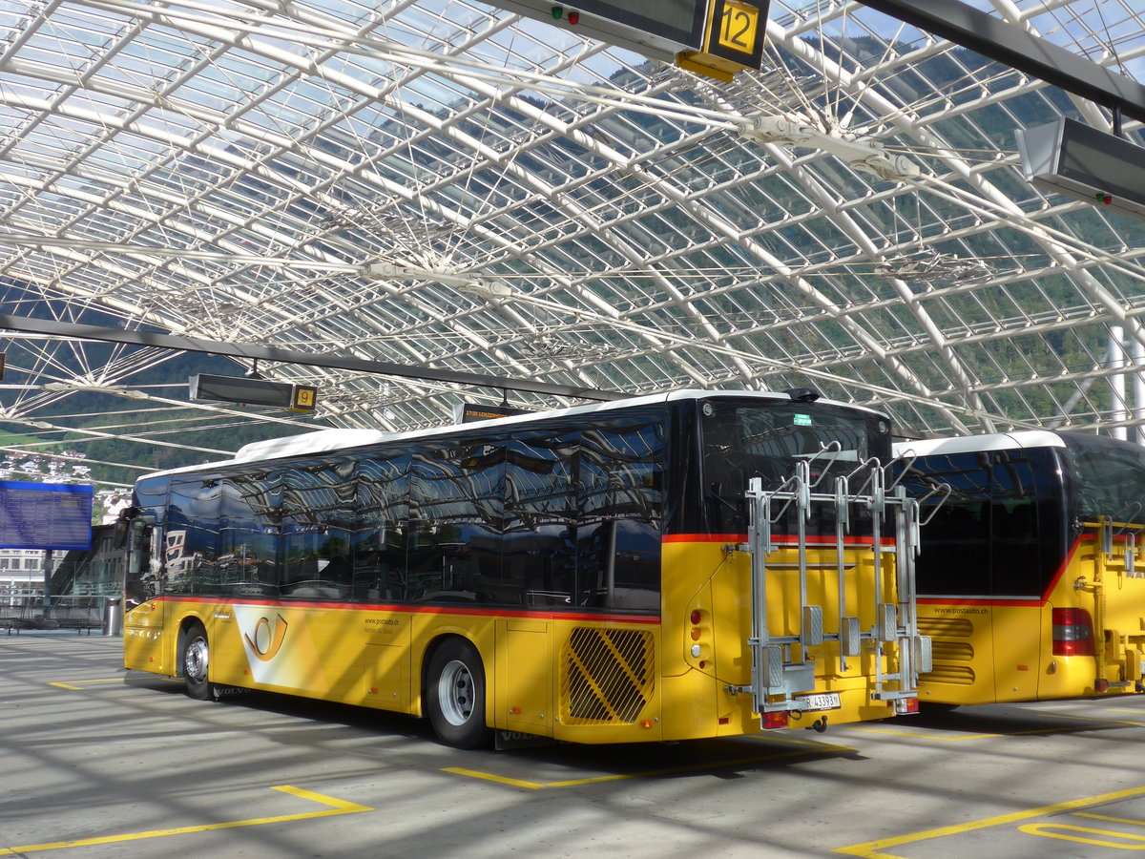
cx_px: 572
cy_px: 430
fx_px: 1356
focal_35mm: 41
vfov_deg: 35.1
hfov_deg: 45.8
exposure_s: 1/1000
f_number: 2.8
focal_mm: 8.4
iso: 80
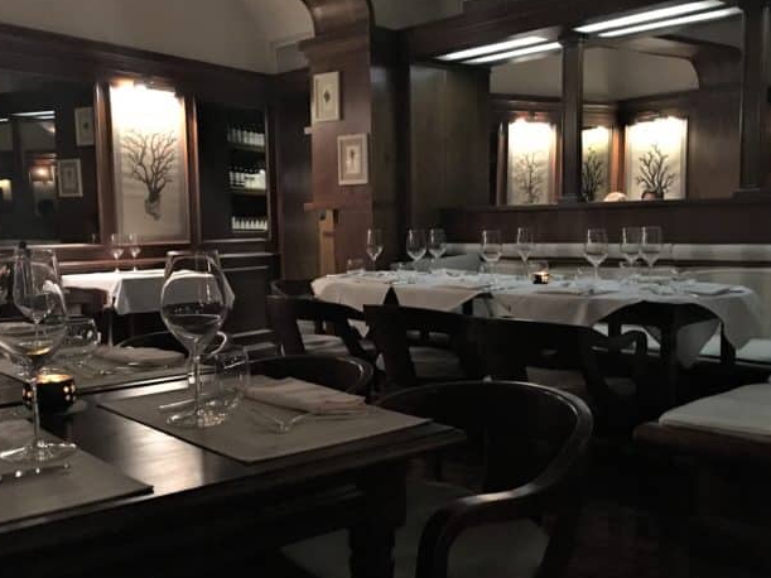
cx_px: 386
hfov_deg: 49.0
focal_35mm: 38
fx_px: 846
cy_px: 309
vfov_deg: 37.7
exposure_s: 1/17
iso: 400
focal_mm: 4.15
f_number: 2.2
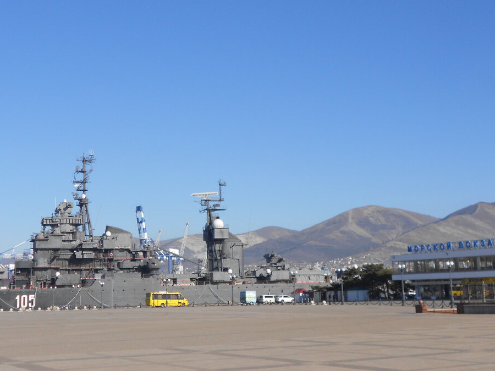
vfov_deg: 28.5
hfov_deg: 37.4
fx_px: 729
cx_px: 204
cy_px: 157
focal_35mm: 51
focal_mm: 7.9
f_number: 4.2
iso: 80
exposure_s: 1/800
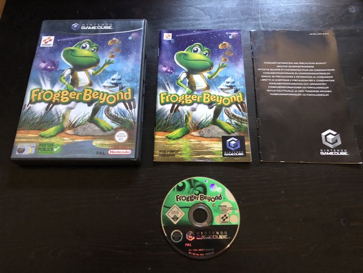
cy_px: 136
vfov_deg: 49.7
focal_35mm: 28
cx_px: 182
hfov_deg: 63.4
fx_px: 294
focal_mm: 4
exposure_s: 1/4
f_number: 1.8
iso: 80
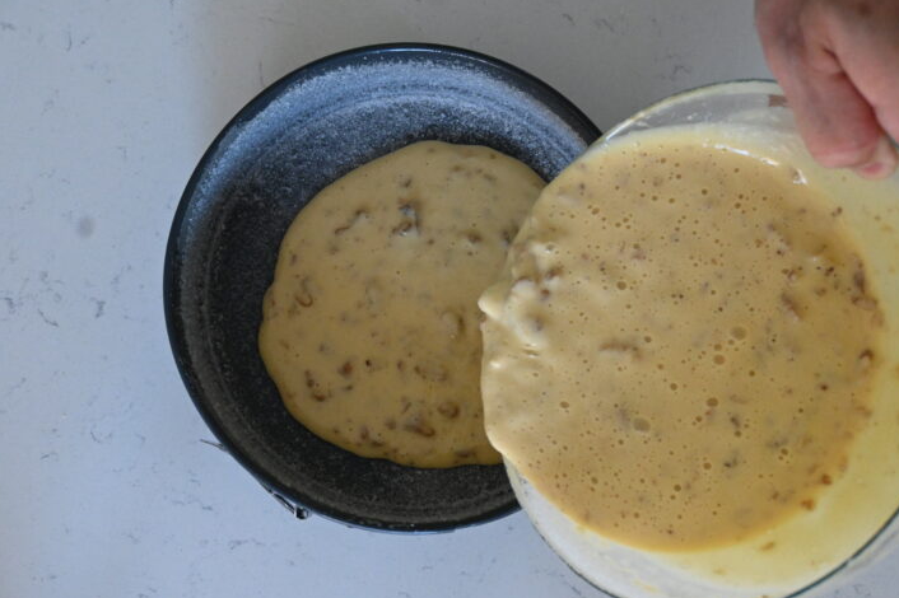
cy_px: 300
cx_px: 457
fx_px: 1261
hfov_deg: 39.2
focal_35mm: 51
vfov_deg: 26.7
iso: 3200
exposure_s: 1/200
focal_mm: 33
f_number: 5.6
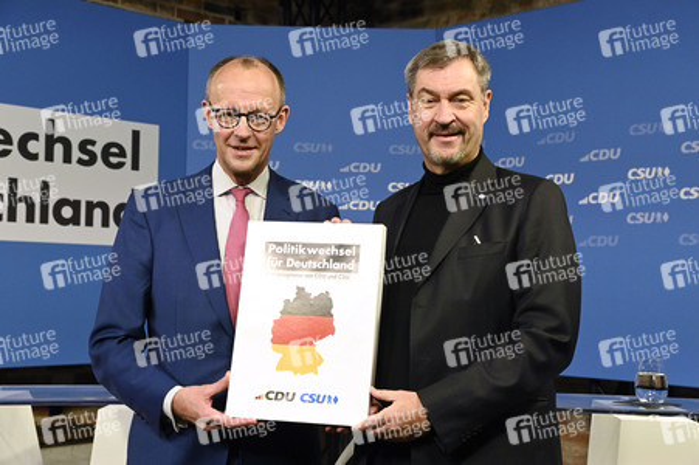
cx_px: 350
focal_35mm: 62
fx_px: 1203
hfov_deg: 32.4
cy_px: 232
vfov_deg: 21.9
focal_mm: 62
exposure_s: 1/320
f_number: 6.3
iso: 6400
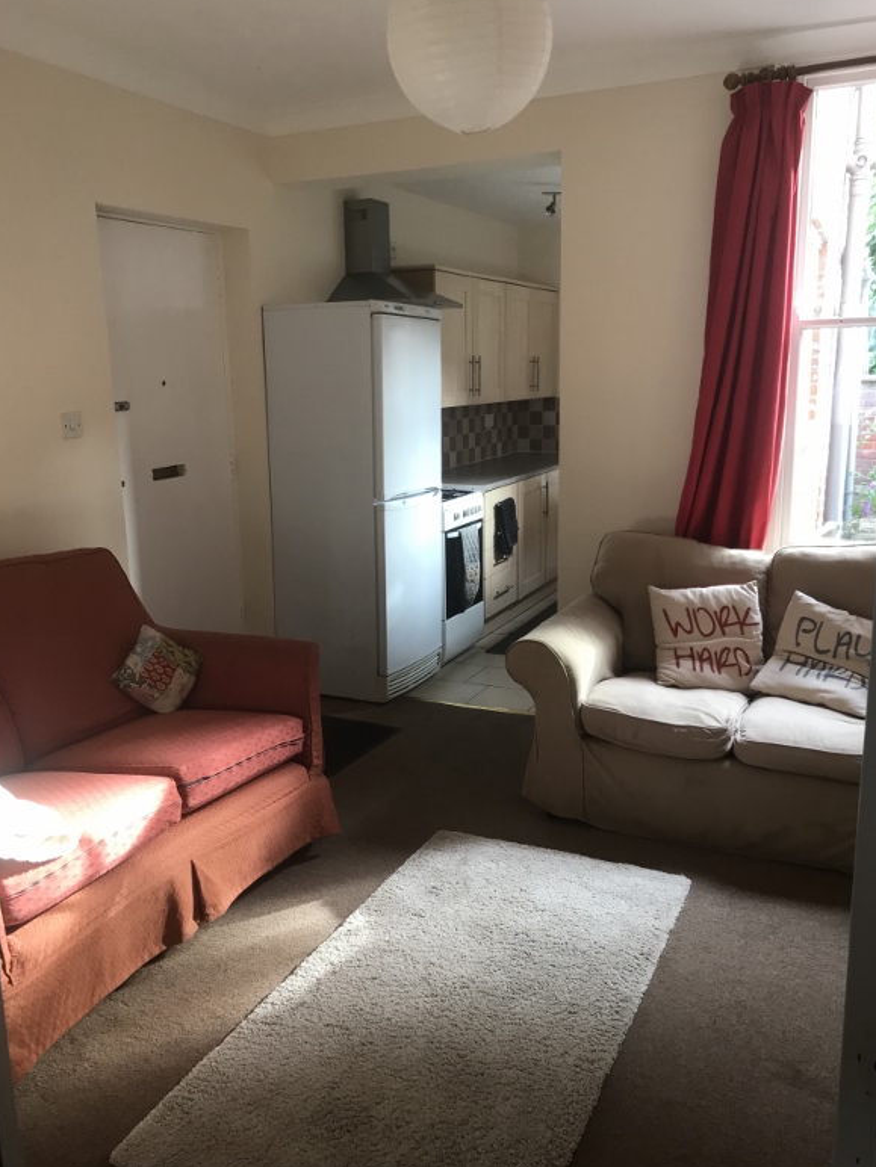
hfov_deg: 48.2
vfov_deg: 61.7
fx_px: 979
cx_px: 439
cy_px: 582
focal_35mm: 29
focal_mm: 3.99
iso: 50
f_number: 1.8
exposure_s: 1/33
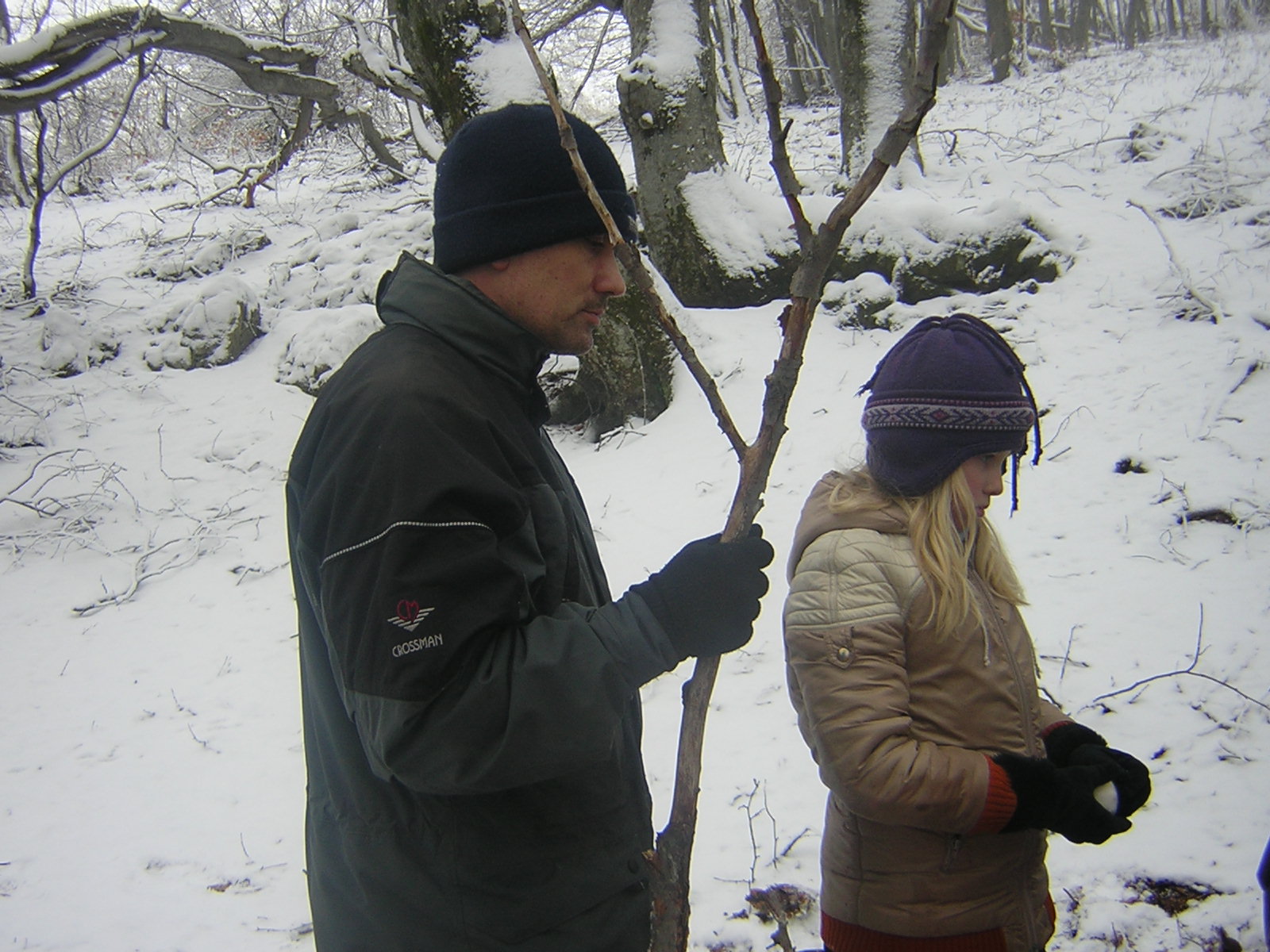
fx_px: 1321
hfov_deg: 51.4
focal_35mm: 36
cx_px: 635
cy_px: 476
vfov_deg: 39.7
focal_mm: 4.7
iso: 100
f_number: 2.6
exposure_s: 1/99.7
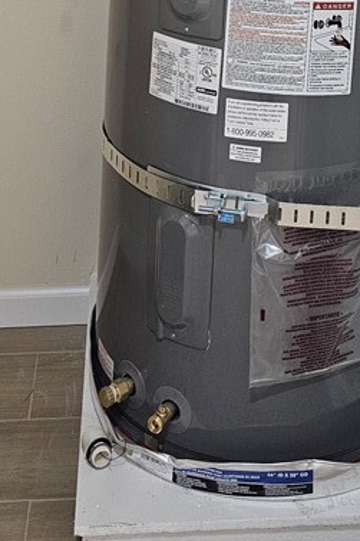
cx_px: 225
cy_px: -172
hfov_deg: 20.9
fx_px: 976
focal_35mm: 65
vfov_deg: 26.1
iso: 500
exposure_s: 1/120
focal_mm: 6.3
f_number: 1.7
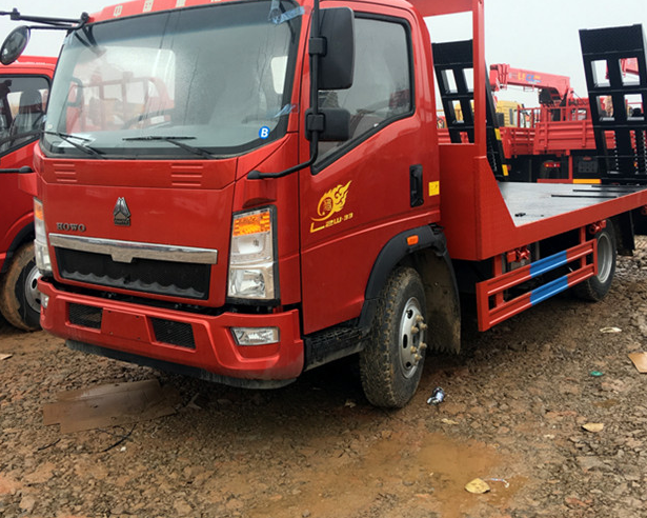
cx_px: 353
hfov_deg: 45.7
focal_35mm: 40
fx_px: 766
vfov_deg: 37.1
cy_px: 186
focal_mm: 4.15
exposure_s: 1/100
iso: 32
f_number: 2.2
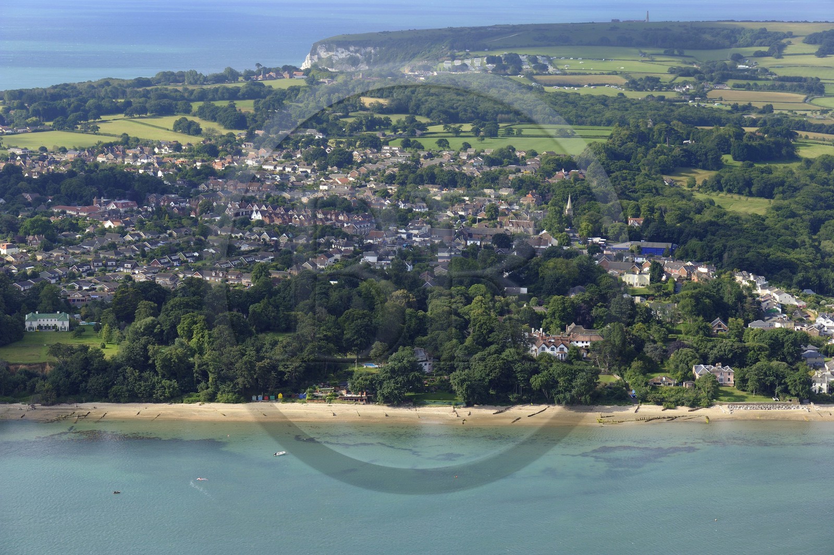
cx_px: 417
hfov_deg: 21.5
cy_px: 278
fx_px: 2199
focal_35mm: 95
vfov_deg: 14.4
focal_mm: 95
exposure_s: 1/800
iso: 400
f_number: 6.3
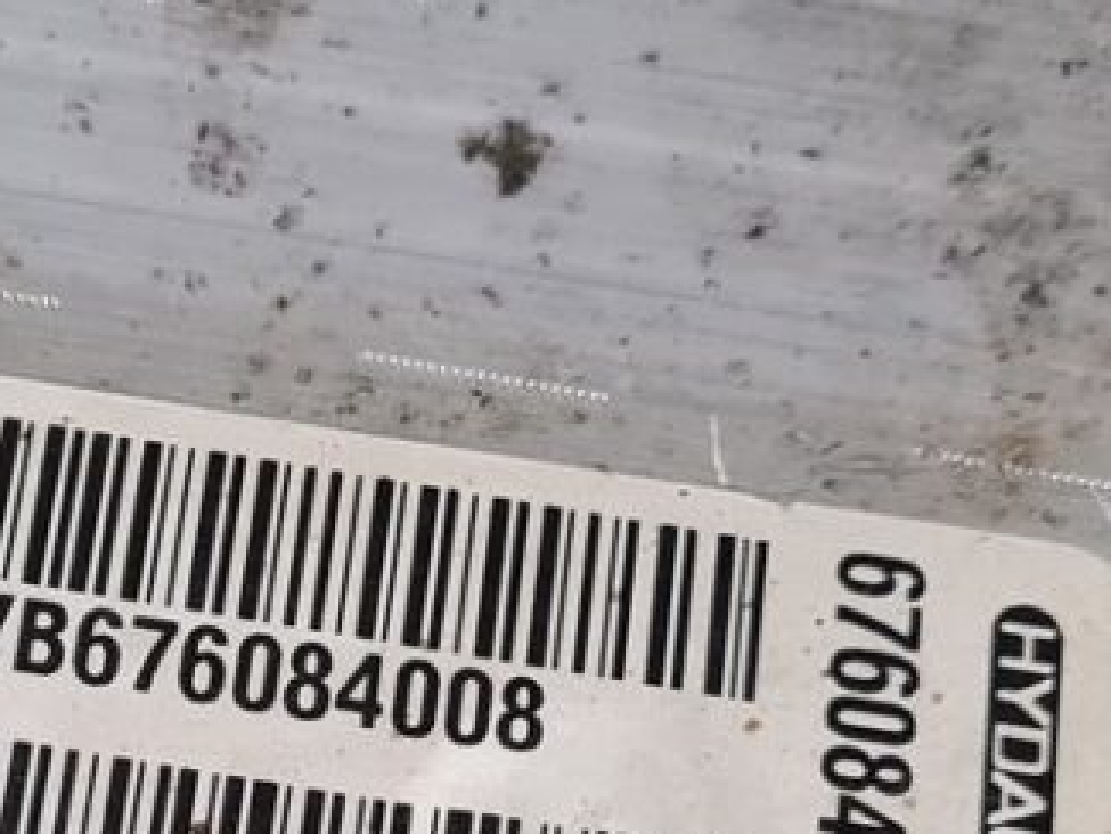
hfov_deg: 17.2
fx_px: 3596
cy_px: 848
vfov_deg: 13.0
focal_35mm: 112
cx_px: 3
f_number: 1.8
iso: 250
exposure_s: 1/100
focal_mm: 5.4
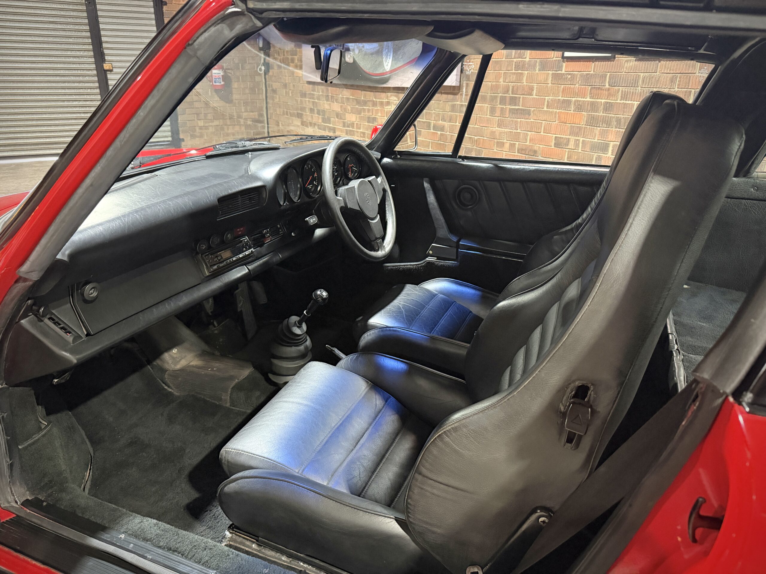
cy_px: 287
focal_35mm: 24
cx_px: 383
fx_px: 531
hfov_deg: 71.6
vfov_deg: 56.8
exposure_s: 1/33
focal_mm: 6.76
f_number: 1.78
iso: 1000
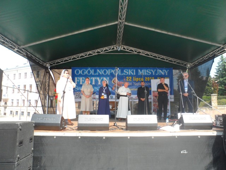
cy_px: 85
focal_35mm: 26
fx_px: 170
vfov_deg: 53.1
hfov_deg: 67.3
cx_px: 113
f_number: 3.3
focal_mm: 4.9
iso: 80
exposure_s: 1/350
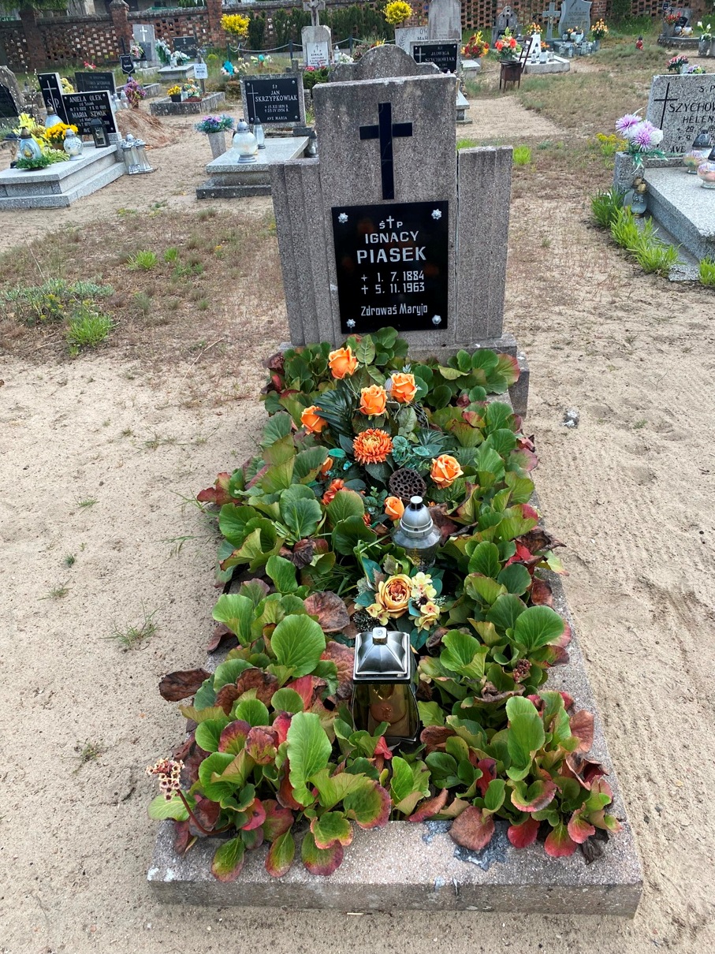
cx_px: 358
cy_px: 477
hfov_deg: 53.0
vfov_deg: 67.3
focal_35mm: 26
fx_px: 716
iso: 32
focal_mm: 4.25
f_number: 1.8
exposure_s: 1/738
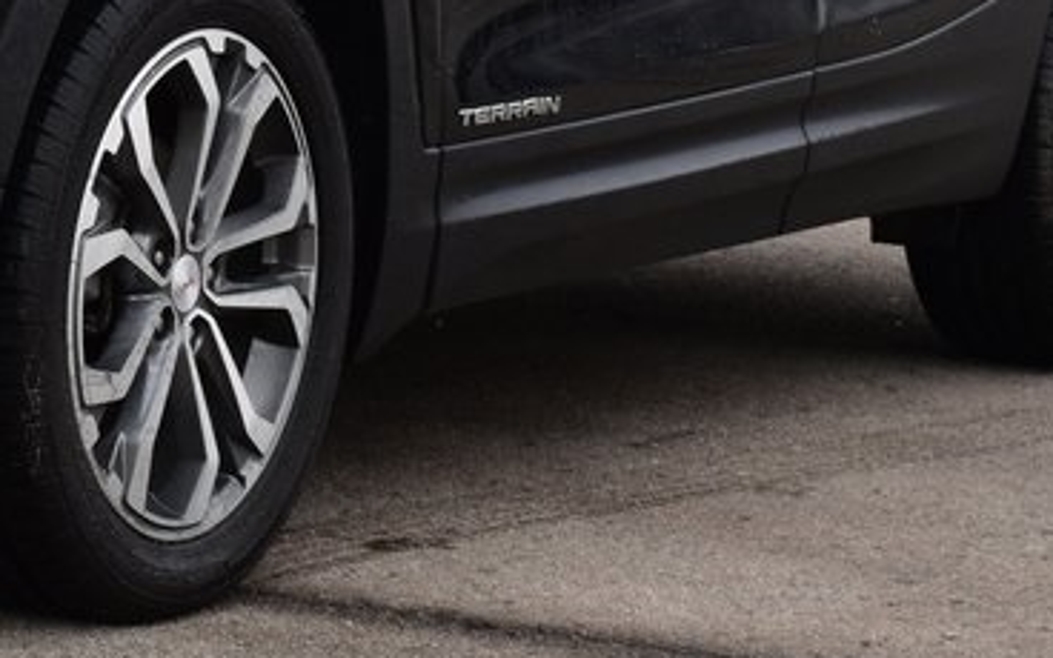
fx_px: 5854
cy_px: -179
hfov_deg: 10.2
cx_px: -120
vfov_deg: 6.4
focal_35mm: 204
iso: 400
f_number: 9
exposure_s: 1/80
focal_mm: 48
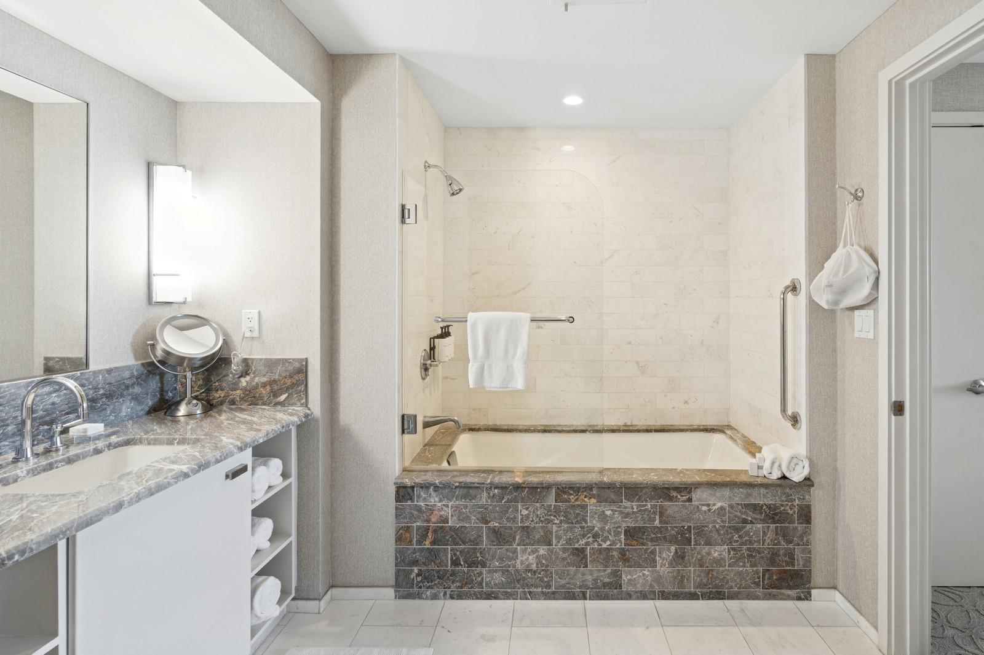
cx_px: 492
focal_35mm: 16
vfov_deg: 73.7
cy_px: 328
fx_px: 437
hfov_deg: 96.7
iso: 400
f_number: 8
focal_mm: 16
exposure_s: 1/3
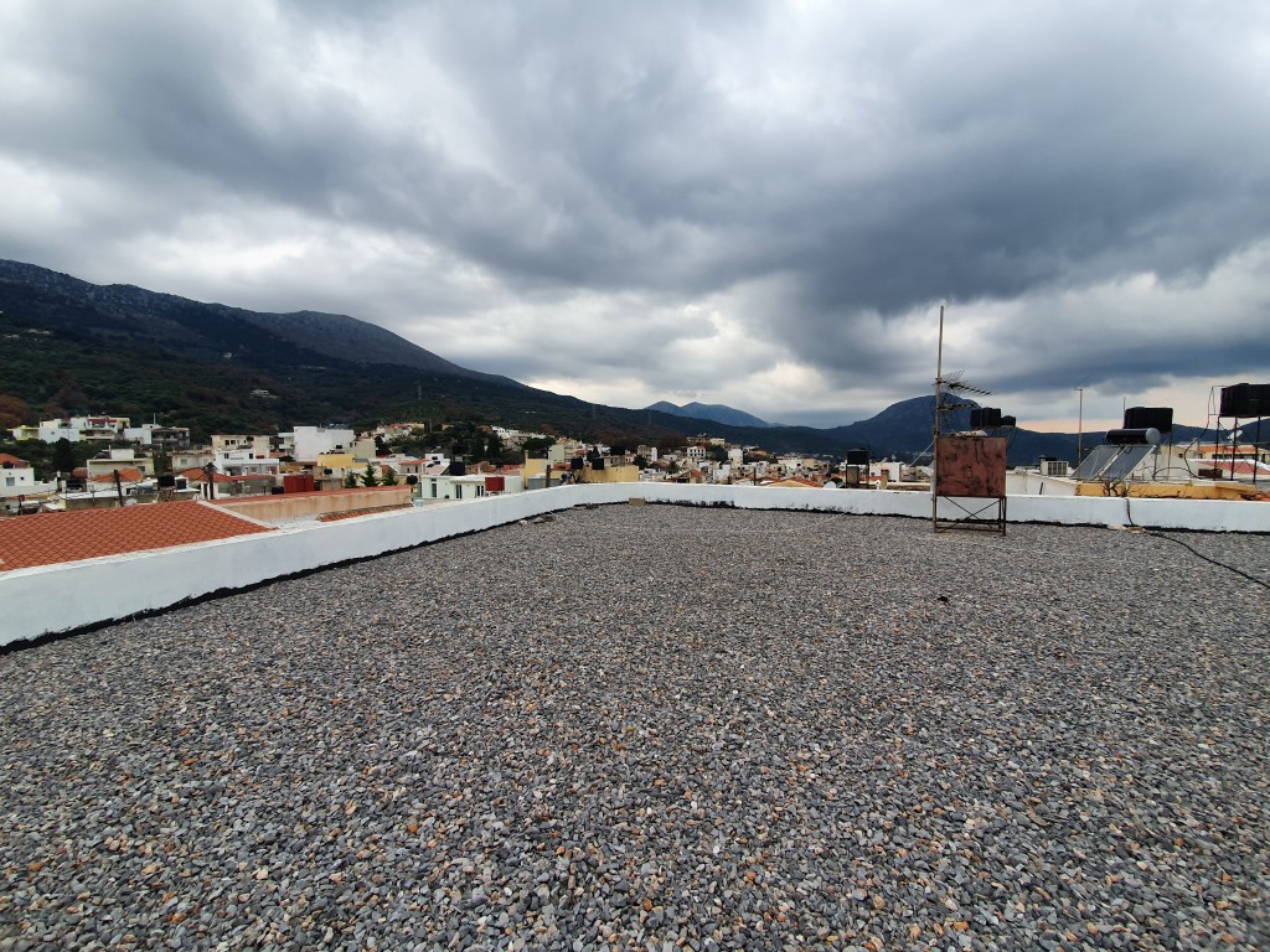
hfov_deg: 106.2
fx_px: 477
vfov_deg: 89.9
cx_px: 635
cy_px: 476
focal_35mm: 13
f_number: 2.2
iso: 50
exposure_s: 1/100
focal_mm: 1.8
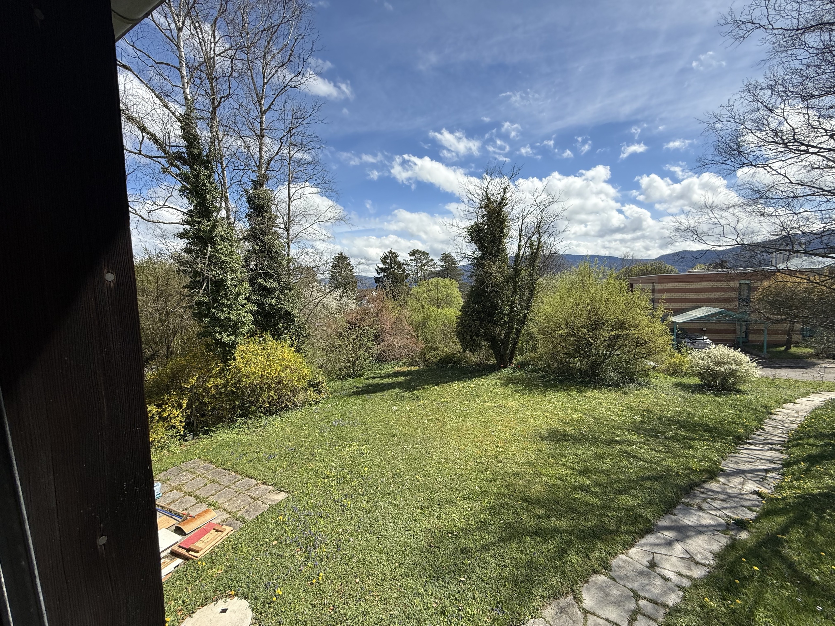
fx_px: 338
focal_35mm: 14
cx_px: 418
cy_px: 313
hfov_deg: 102.1
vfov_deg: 85.7
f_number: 2.2
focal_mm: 2.22
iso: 50
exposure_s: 1/1901
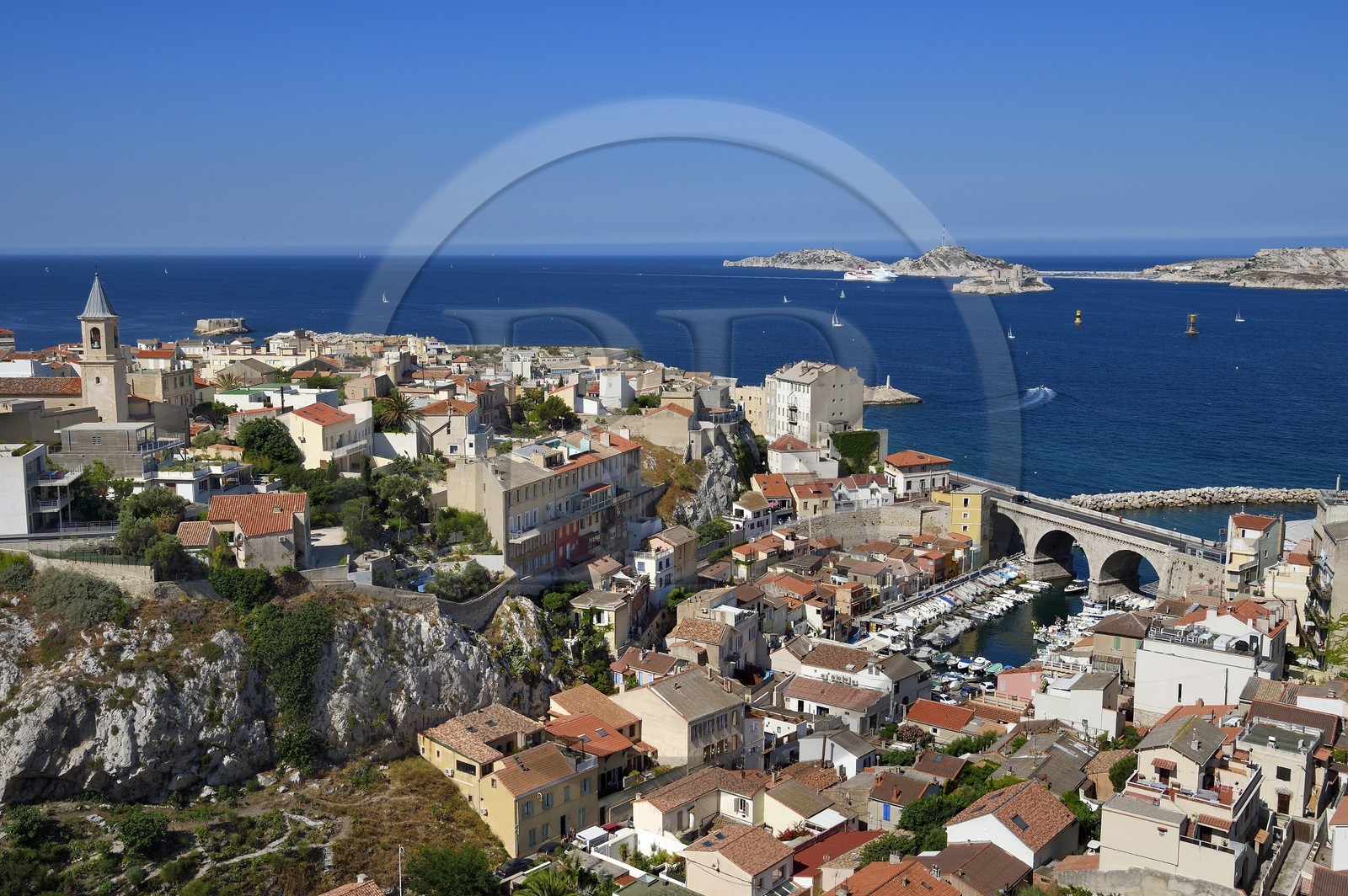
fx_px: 1272
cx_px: 674
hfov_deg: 55.8
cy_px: 448
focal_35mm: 34
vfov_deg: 38.8
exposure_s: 1/400
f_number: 13
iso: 200
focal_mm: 34
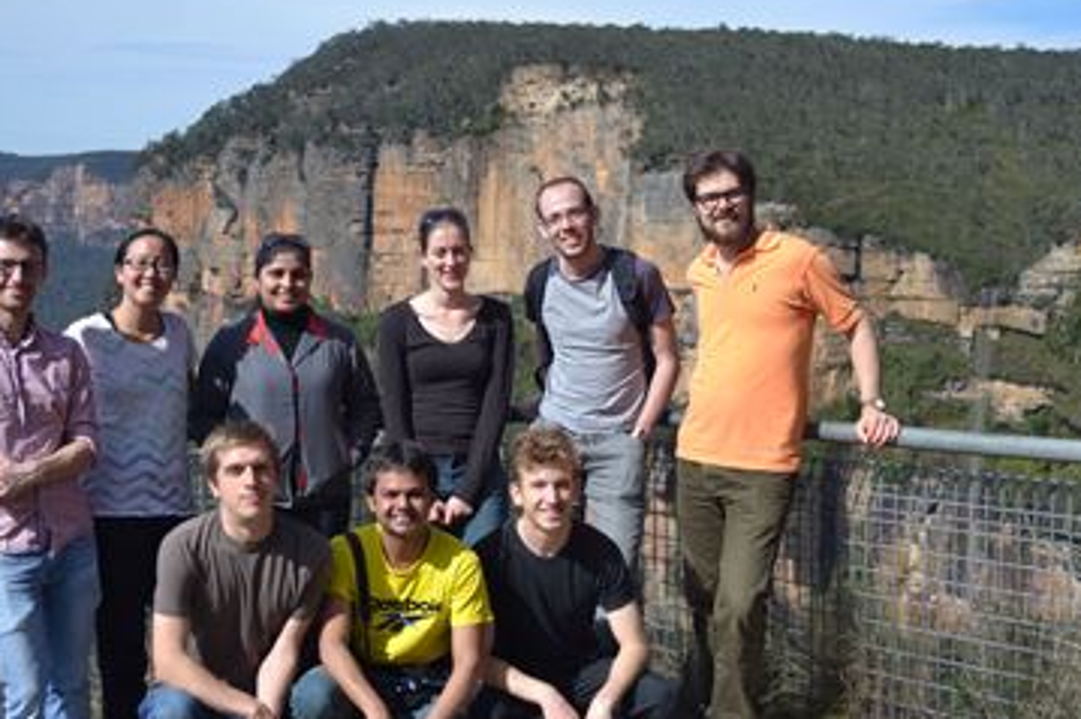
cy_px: 347
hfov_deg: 40.3
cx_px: 580
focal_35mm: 49
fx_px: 1471
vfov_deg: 27.5
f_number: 4
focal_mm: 22
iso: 100
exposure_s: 1/800
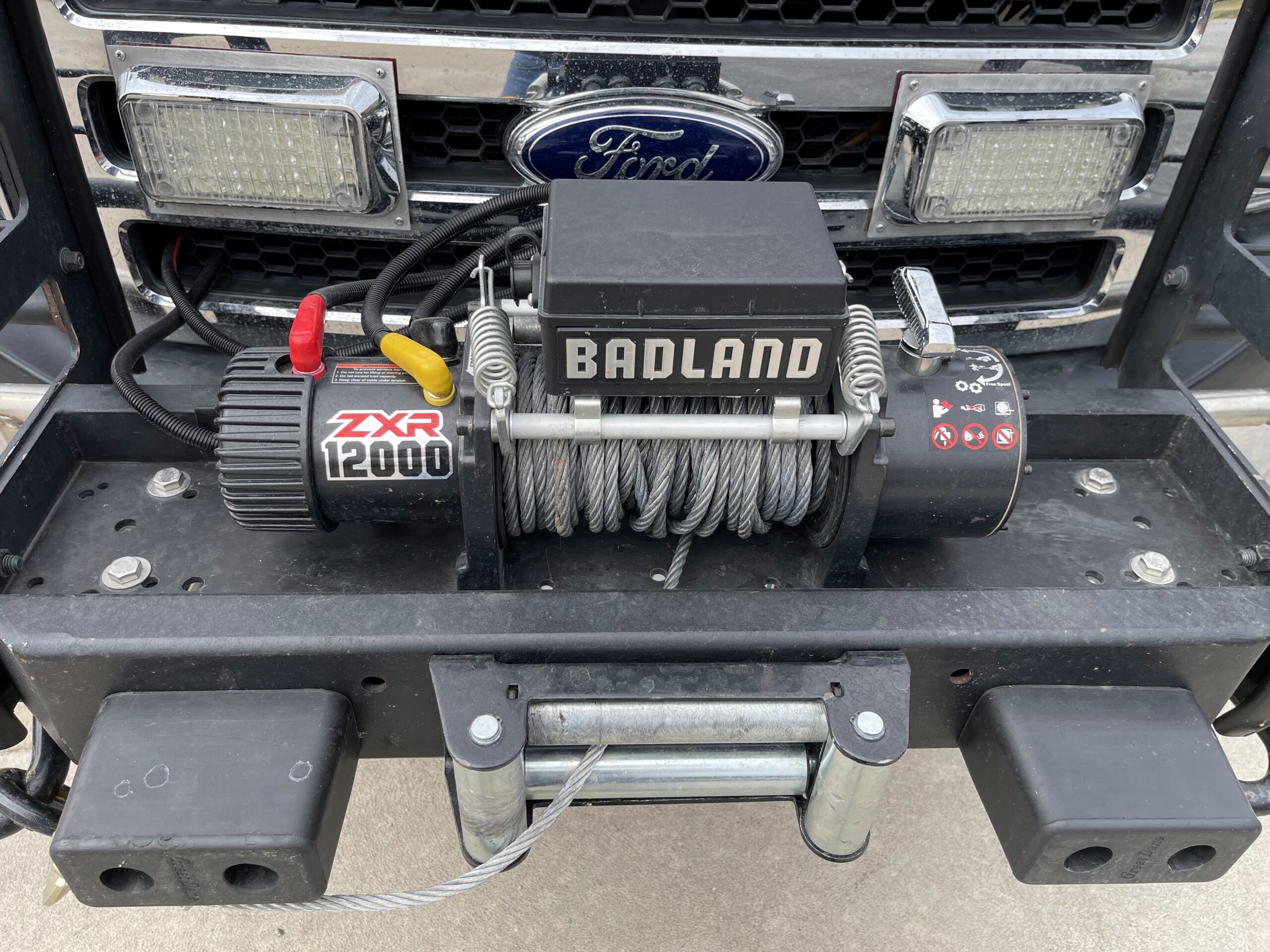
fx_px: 954
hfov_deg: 67.3
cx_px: 635
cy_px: 476
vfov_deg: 53.1
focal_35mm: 26
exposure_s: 1/855
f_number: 1.6
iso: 32
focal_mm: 5.1
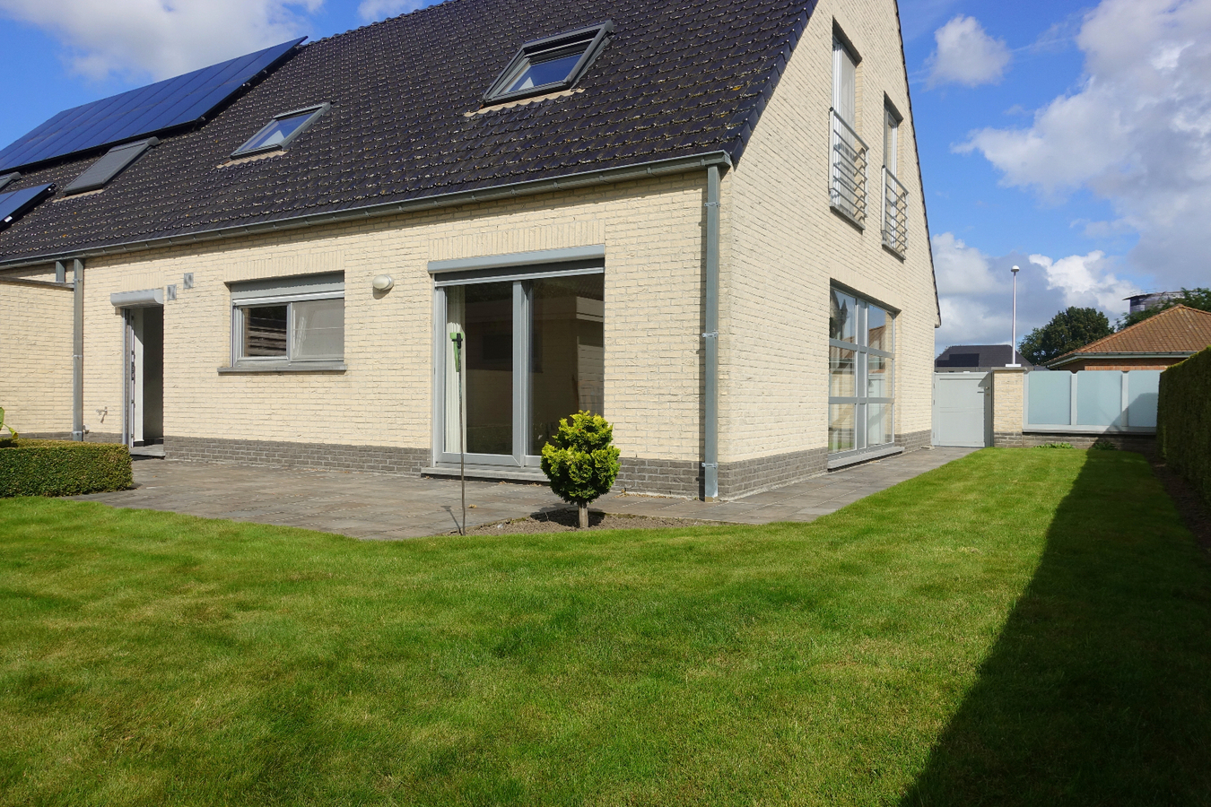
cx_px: 606
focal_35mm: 24
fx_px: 807
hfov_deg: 73.7
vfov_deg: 53.1
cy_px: 404
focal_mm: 8.8
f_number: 5.6
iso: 125
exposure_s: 1/800
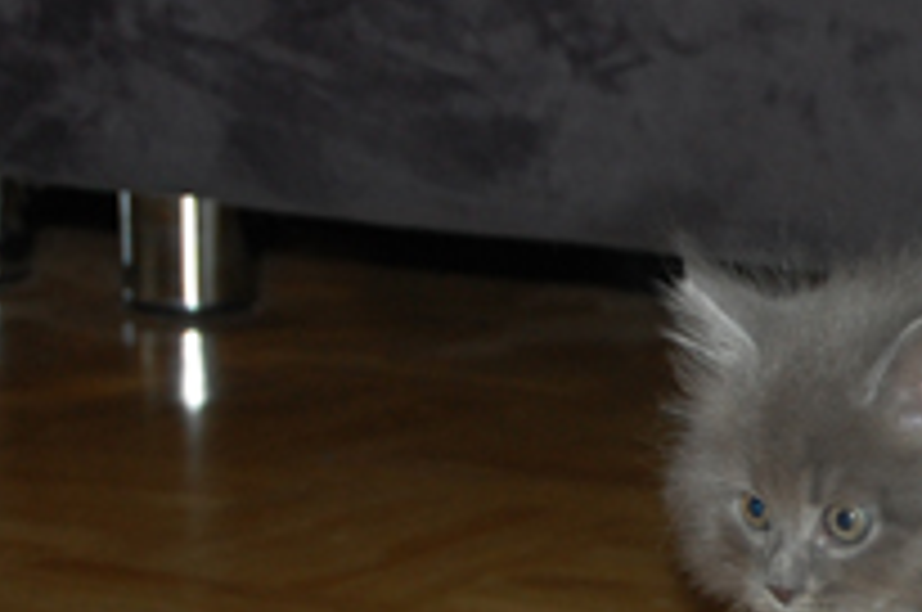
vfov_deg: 5.7
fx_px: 6174
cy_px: 484
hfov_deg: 8.4
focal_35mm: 241
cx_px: 1151
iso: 400
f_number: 5.6
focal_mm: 55
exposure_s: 1/60
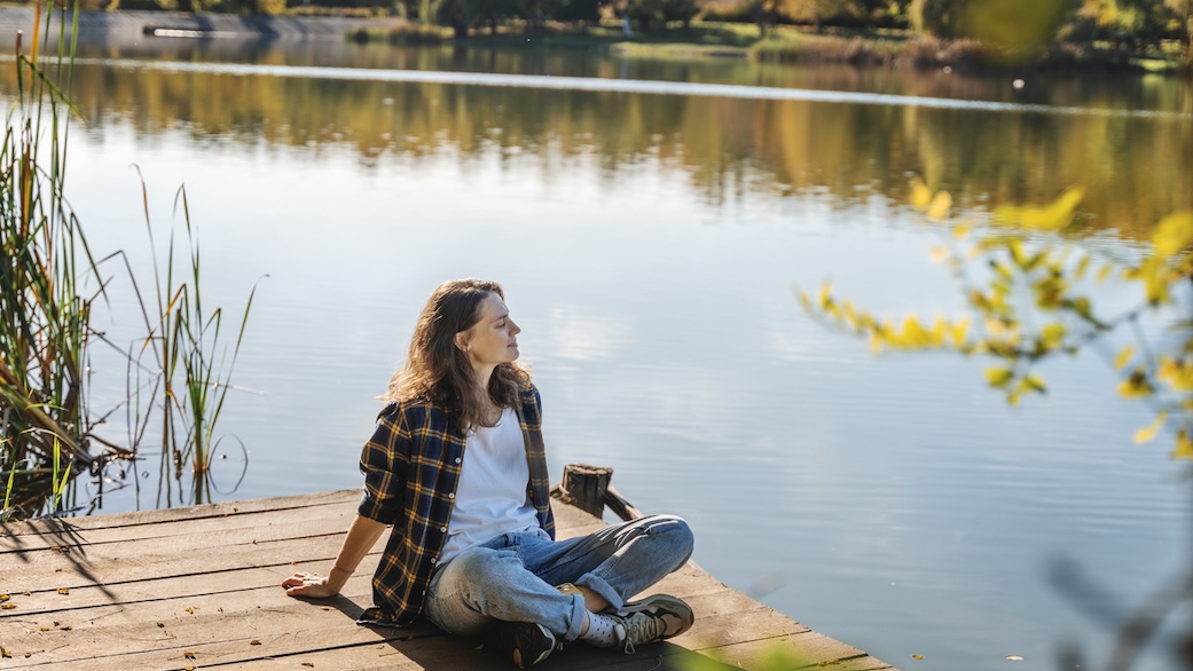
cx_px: 597
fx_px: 1614
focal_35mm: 51
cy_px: 323
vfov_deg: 23.5
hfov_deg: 40.6
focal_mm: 48
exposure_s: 1/1600
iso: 125
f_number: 2.8
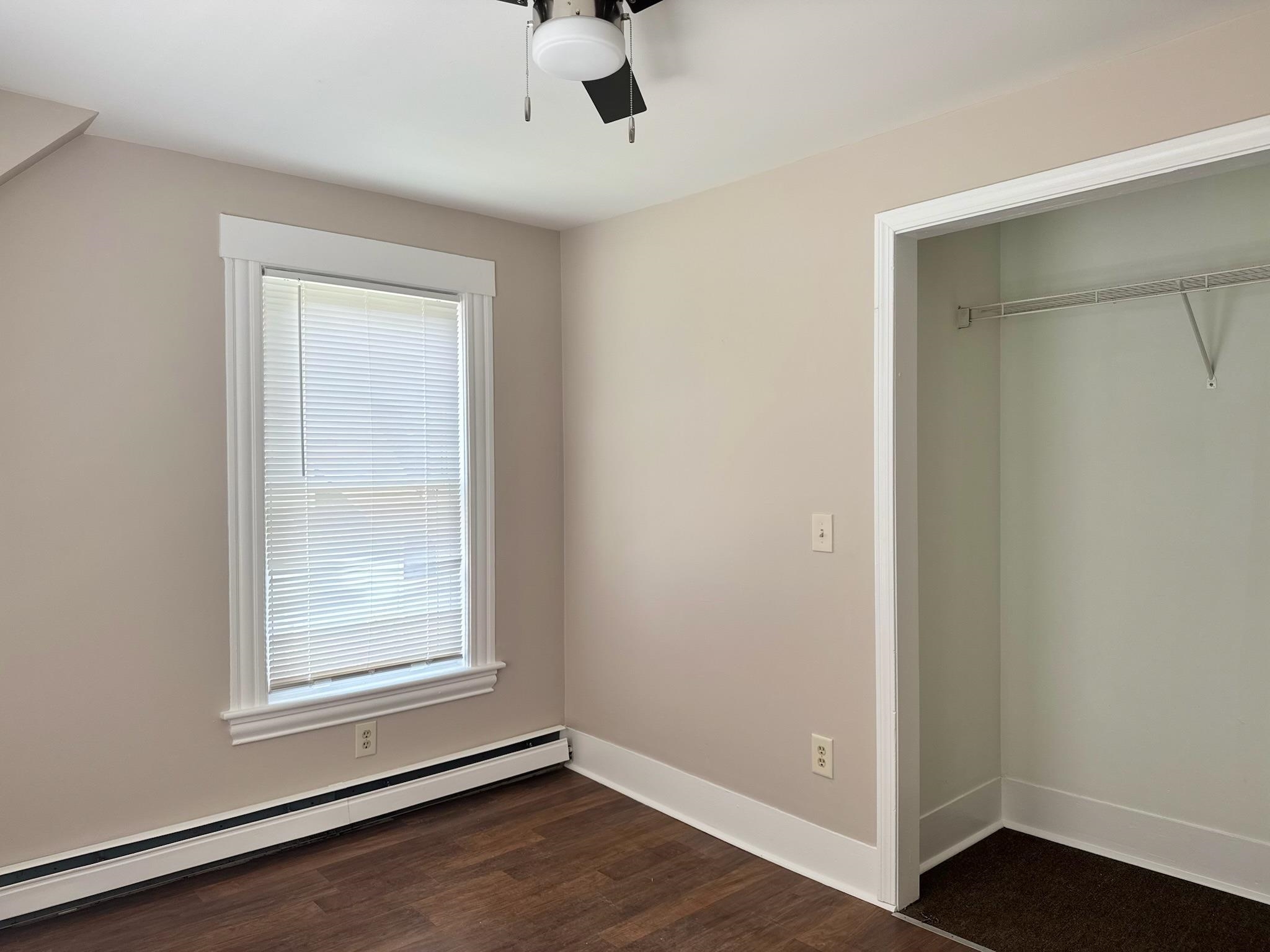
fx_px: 881
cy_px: 476
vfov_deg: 56.8
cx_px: 635
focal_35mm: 24
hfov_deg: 71.6
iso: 50
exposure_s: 1/132
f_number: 1.78
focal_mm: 6.76
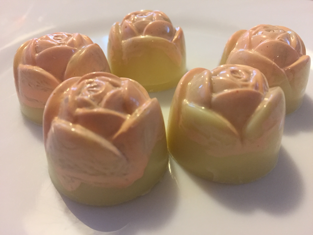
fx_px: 262
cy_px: 118
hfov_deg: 61.7
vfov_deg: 48.2
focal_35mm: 29
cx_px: 156
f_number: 2.2
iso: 250
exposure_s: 1/33
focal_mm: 4.15
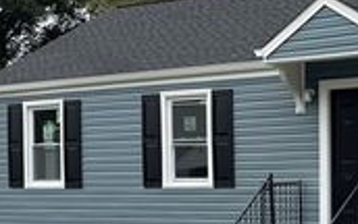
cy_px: 213
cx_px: 316
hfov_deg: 25.1
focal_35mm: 80
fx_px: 782
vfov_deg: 16.1
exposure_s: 1/167
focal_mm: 5.96
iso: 40
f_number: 1.6
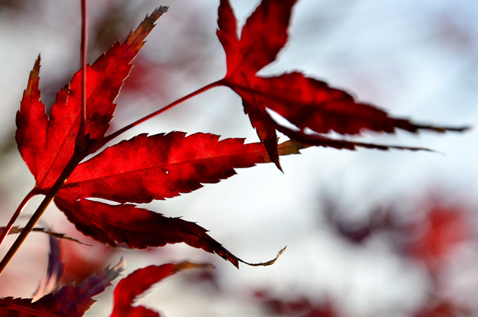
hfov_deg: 11.0
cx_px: 139
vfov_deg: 7.3
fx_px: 2474
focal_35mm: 187
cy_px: 163
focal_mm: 85
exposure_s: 1/250
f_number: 5.6
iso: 100
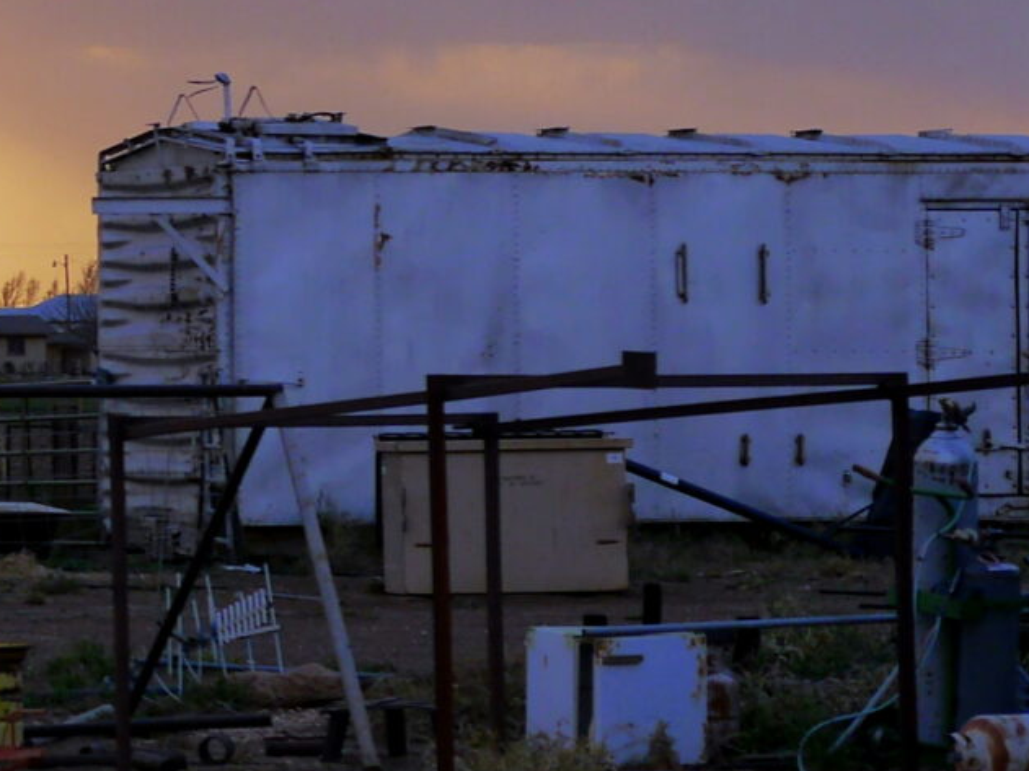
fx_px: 6033
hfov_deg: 9.2
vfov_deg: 7.3
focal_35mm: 203
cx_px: -912
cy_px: 150
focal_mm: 25
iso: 200
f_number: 3.2
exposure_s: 1/500
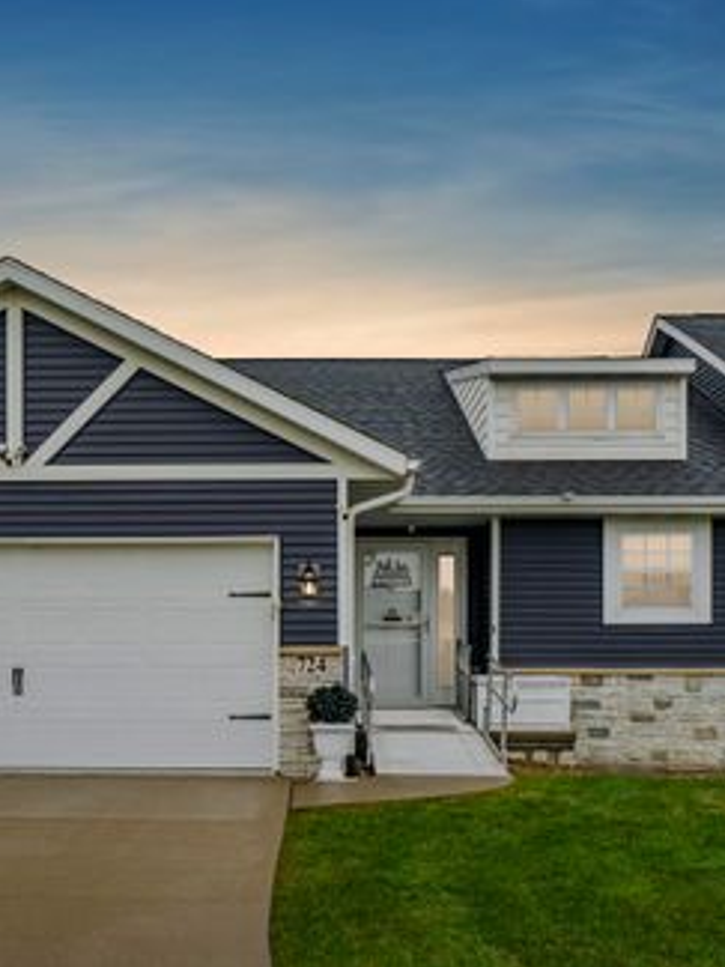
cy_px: 473
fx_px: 1201
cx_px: 266
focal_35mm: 43
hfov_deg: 33.4
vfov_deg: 43.8
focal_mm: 29
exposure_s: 1/400
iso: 400
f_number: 7.1
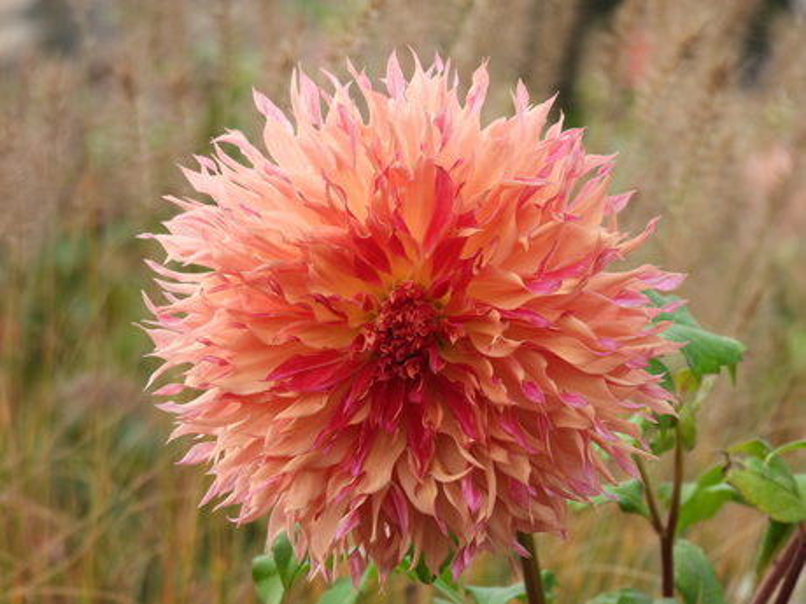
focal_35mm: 240
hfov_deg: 8.2
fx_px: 5588
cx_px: 403
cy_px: 302
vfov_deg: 6.2
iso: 100
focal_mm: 42.8
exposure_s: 1/160
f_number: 4.5
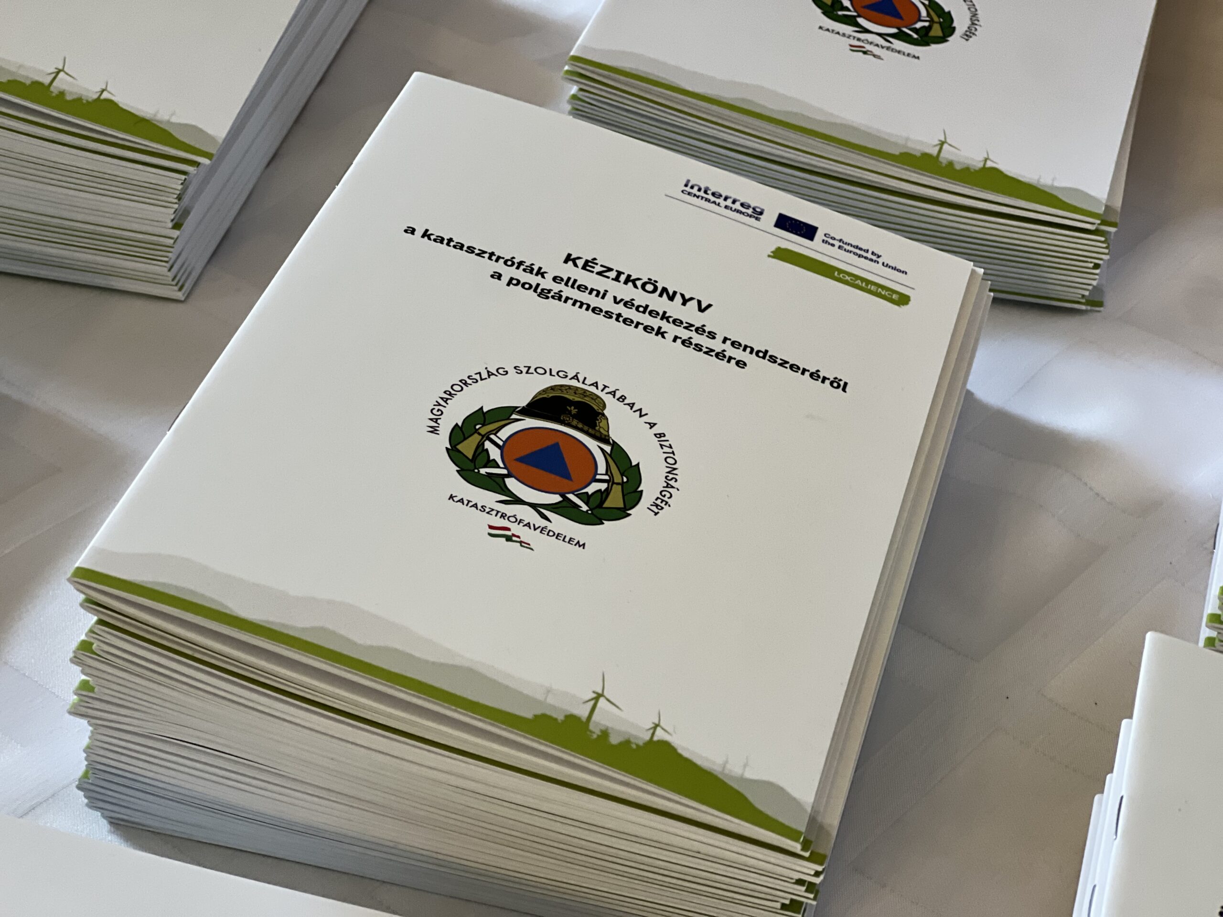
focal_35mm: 77
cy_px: 458
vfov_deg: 19.1
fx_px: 2720
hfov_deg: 25.3
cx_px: 612
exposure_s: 1/33
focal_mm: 9
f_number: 2.8
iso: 250
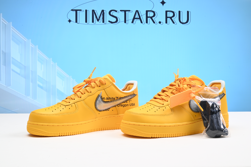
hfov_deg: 51.9
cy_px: 84
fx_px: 258
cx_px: 126
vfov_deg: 36.0
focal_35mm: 37
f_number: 16
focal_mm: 37
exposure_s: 1/2
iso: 100
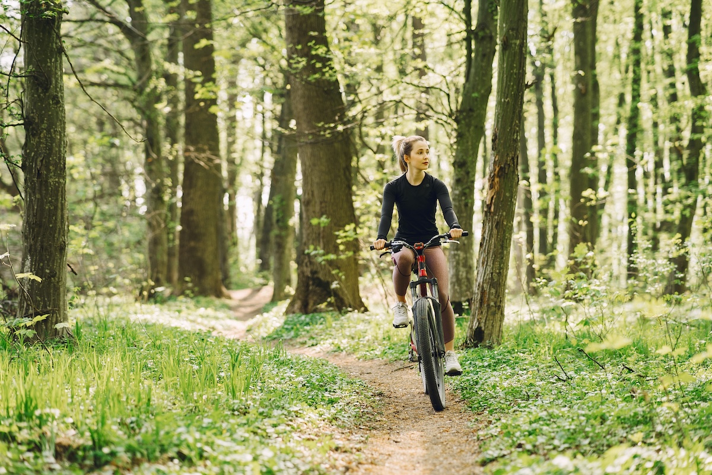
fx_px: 1681
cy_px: 238
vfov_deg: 16.1
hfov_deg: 23.9
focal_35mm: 85
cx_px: 356
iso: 640
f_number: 2.2
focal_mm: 85
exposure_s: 1/800
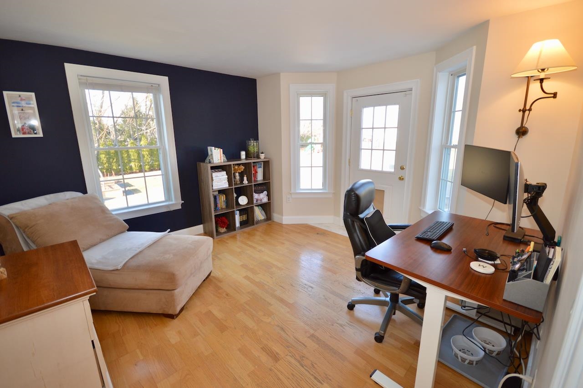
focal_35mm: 15
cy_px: 194
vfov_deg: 77.3
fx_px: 243
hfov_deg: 100.4
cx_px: 292
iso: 400
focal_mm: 10
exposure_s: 1/80
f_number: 4.5
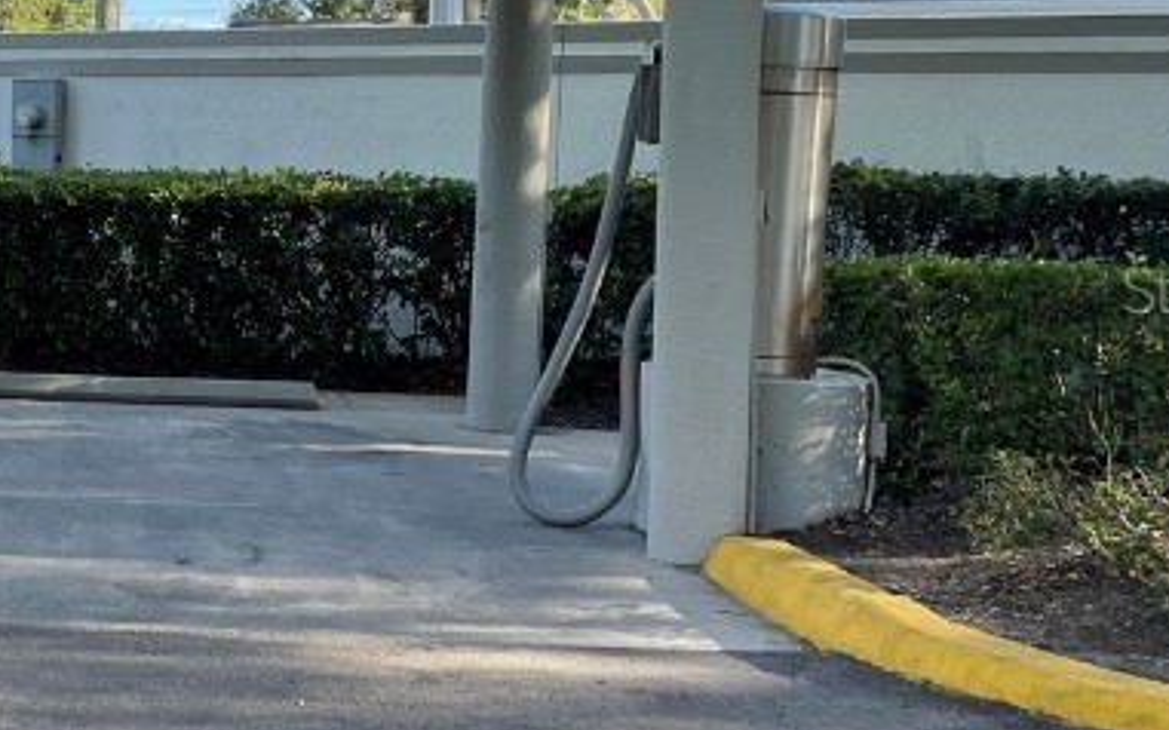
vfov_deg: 17.6
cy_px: 288
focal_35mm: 74
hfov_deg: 25.5
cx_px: -160
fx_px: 2357
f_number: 1.6
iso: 32
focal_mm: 4.2
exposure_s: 1/511
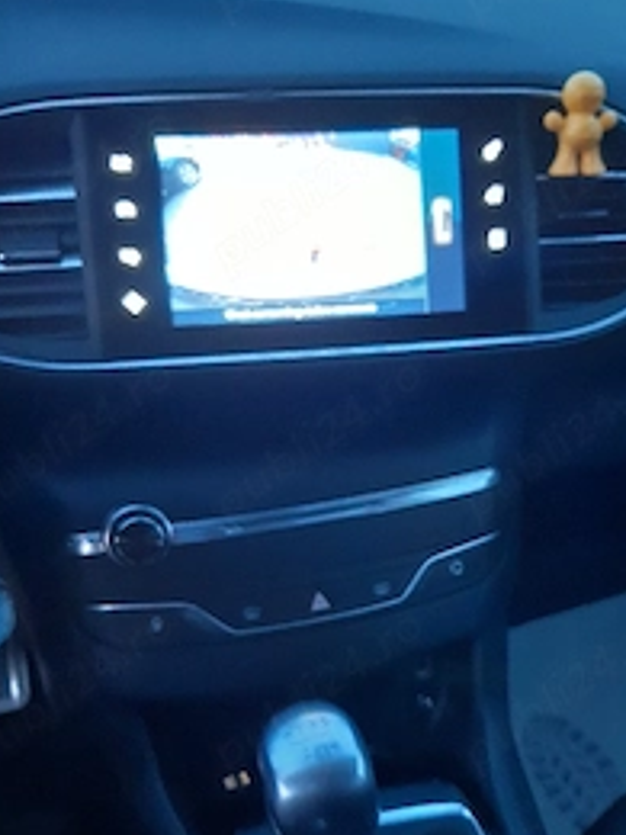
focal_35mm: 40
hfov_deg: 35.8
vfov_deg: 46.7
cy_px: 479
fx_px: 964
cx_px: 382
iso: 500
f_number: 1.7
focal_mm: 3.92
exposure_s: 1/20
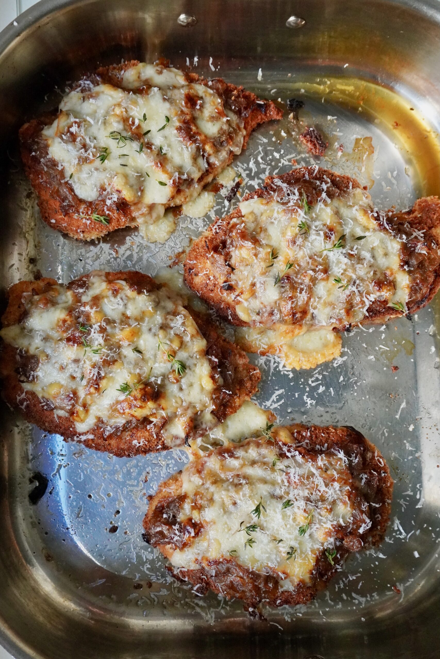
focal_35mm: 34
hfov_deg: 38.4
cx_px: 220
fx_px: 632
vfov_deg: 55.1
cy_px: 330
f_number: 5.6
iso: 2500
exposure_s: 1/800
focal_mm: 23
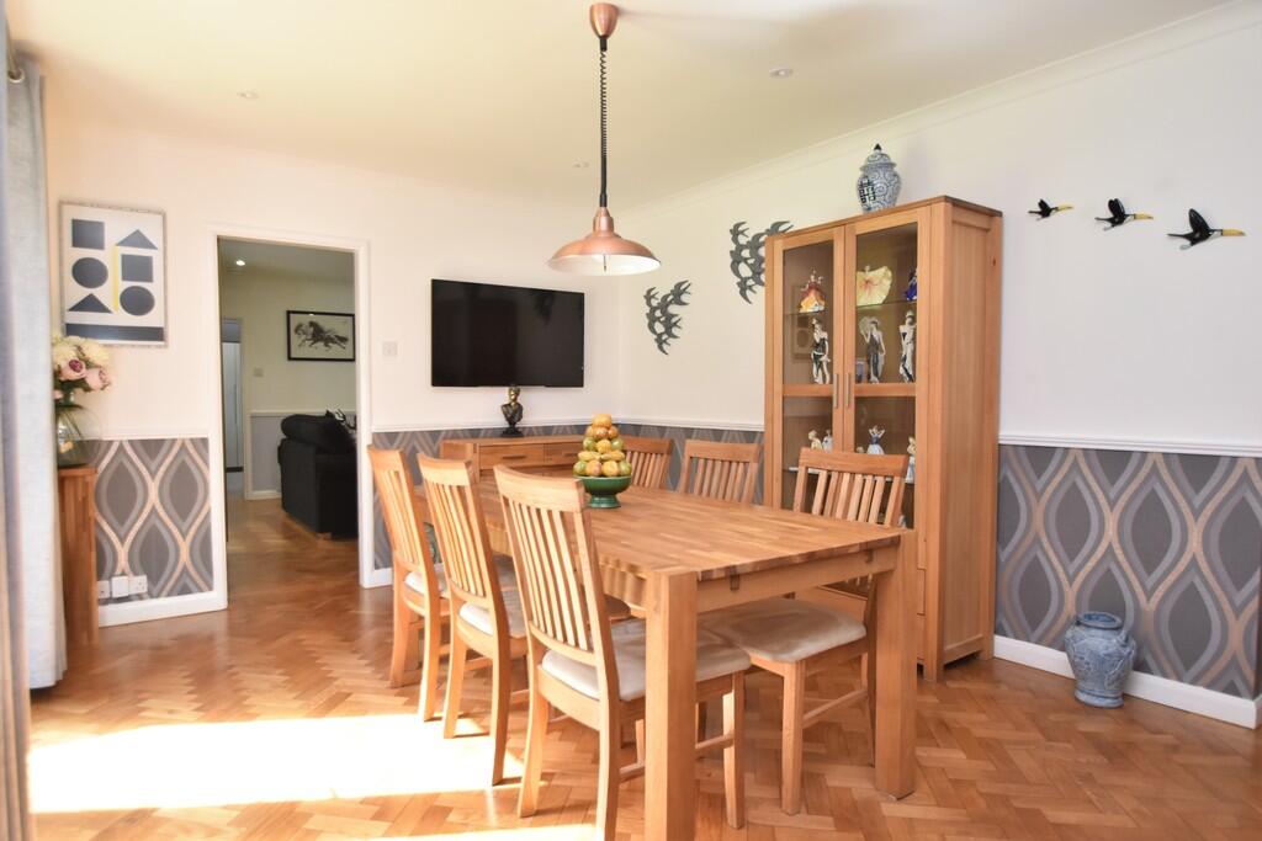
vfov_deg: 63.2
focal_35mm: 20
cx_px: 631
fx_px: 684
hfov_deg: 85.4
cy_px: 420
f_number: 5
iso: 640
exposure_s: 1/200
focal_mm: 13
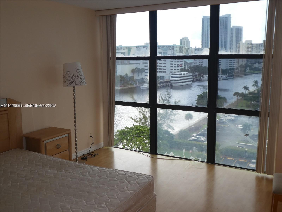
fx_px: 285
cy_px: 106
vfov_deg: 40.7
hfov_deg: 52.6
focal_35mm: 35
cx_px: 141
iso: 100
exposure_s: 1/60
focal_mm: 6.3
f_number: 3.7
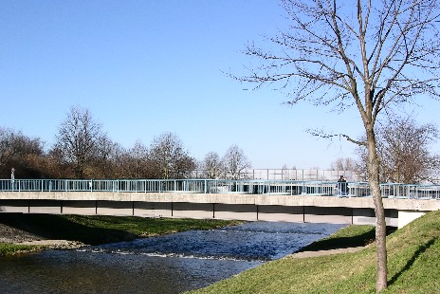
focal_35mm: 46
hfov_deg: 42.7
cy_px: 184
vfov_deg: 29.2
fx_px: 563
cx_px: 195
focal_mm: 8.9
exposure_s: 1/120
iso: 50
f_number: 8
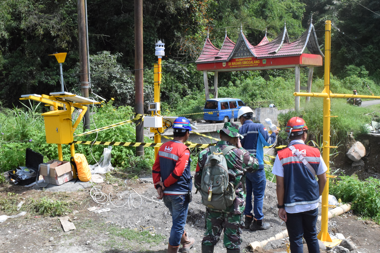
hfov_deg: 47.9
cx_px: 190
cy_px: 126
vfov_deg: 33.0
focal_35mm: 40
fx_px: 427
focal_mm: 27
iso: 5000
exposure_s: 1/1250
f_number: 18
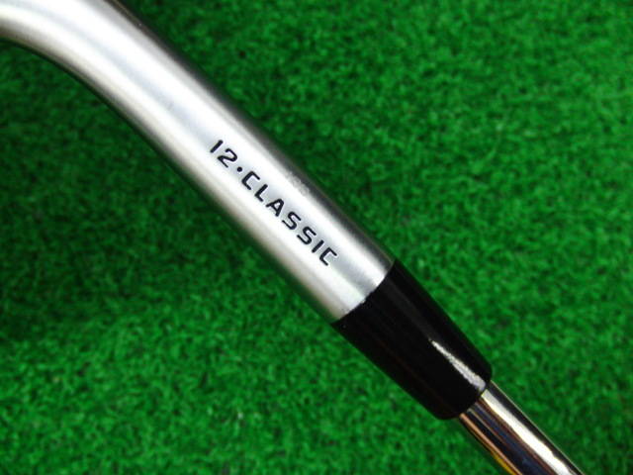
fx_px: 677
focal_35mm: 37
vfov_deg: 38.7
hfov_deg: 50.1
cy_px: 238
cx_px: 316
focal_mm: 6.42
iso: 400
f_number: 3.6
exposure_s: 1/60
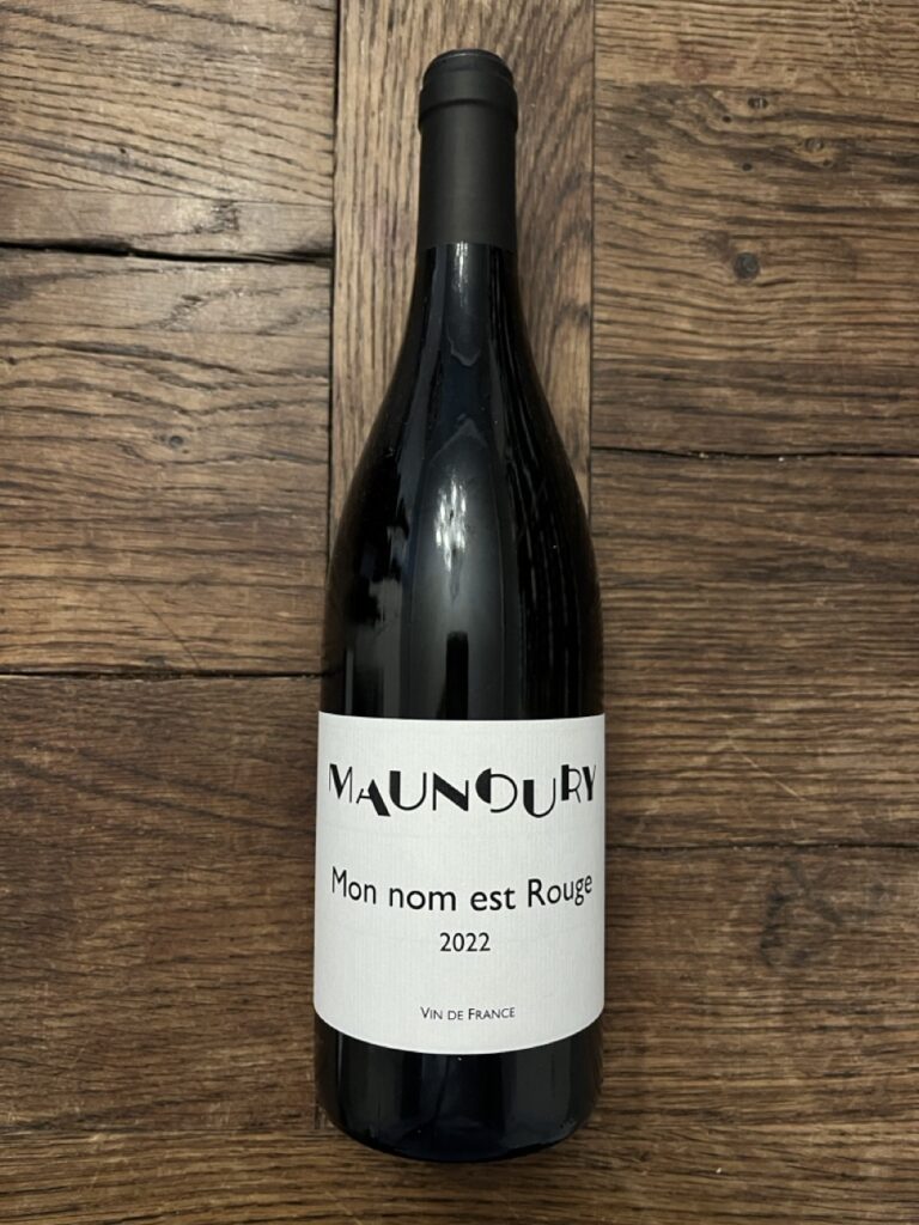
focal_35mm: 26
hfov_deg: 53.1
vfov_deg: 67.3
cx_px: 460
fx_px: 920
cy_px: 612
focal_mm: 5.1
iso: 320
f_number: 1.6
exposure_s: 1/50
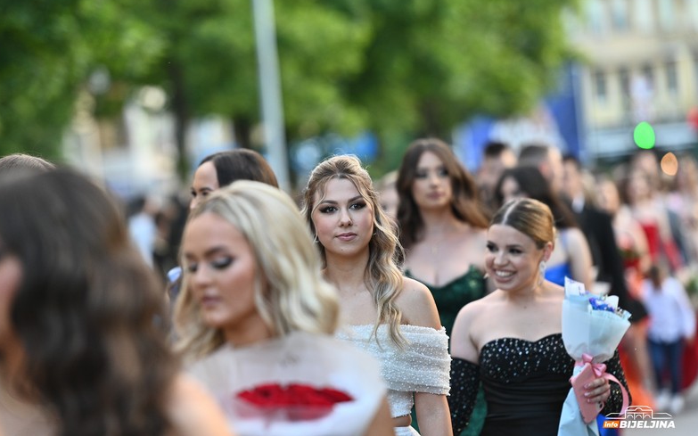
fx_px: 3366
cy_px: 228
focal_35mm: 177
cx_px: 349
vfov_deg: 7.4
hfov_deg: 11.8
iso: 800
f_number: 2.8
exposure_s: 1/800
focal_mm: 170
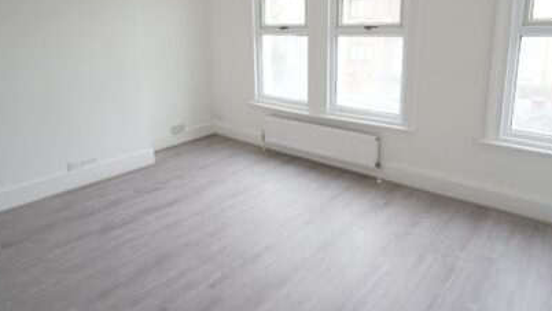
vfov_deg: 45.3
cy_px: 103
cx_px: 292
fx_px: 366
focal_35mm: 25
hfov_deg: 74.0
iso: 400
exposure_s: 1/30
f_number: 5
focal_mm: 16
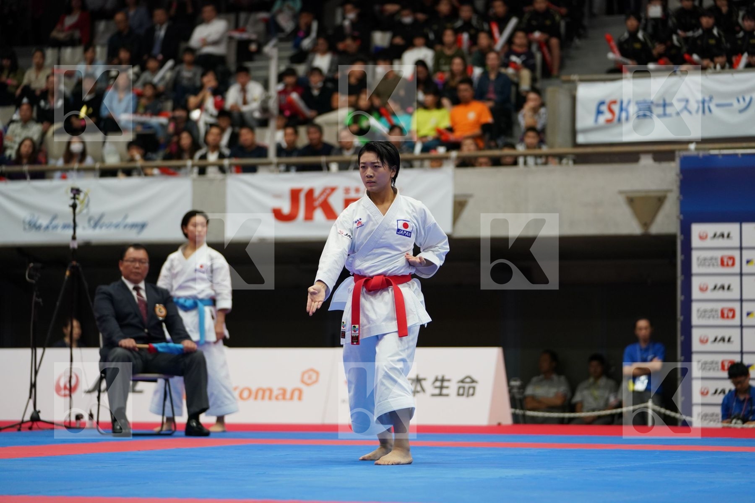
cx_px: 378
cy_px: 252
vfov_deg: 11.4
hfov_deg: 17.1
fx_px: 2516
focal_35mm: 120
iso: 1600
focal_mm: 120
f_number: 2.8
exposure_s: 1/500
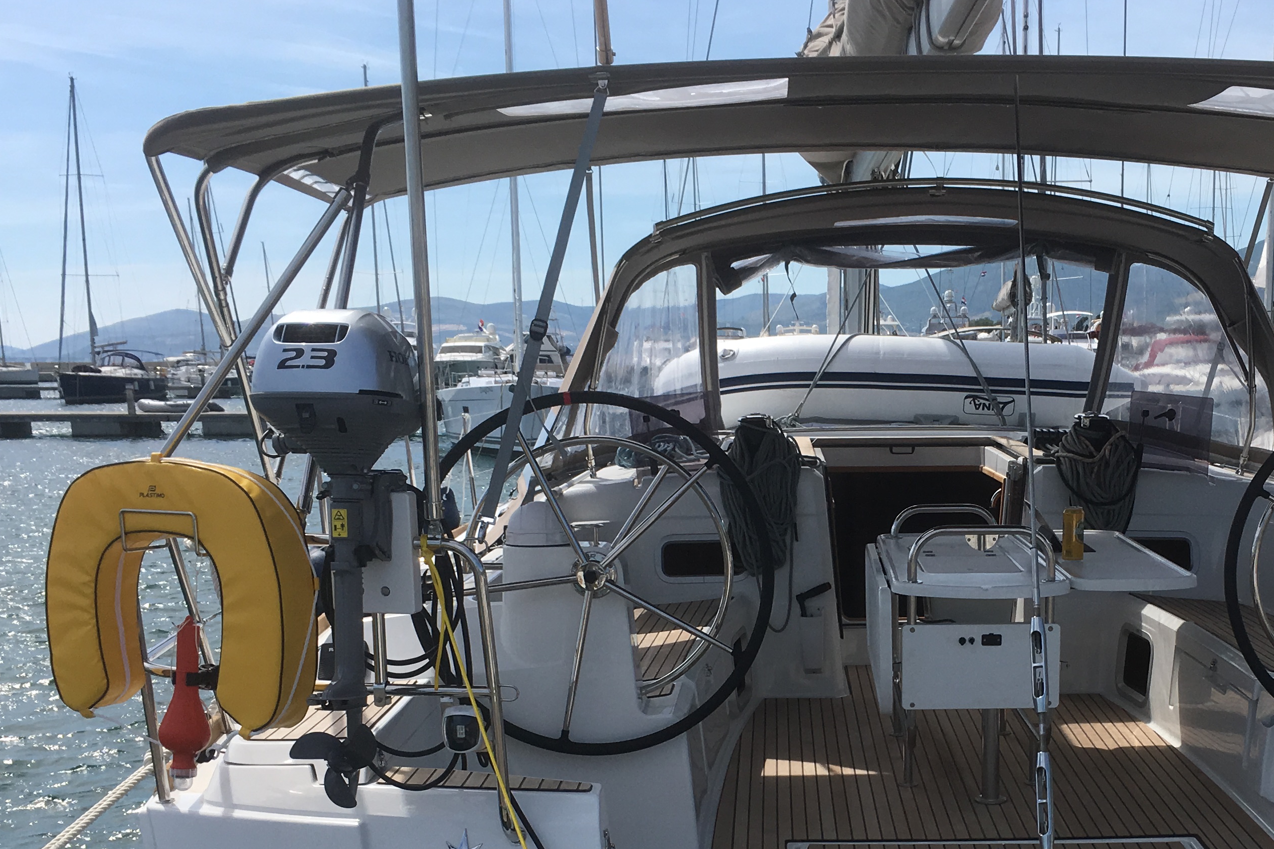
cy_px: 706
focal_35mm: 48
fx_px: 1698
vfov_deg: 27.4
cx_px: 894
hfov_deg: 40.4
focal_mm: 4.15
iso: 25
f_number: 2.2
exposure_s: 1/2137
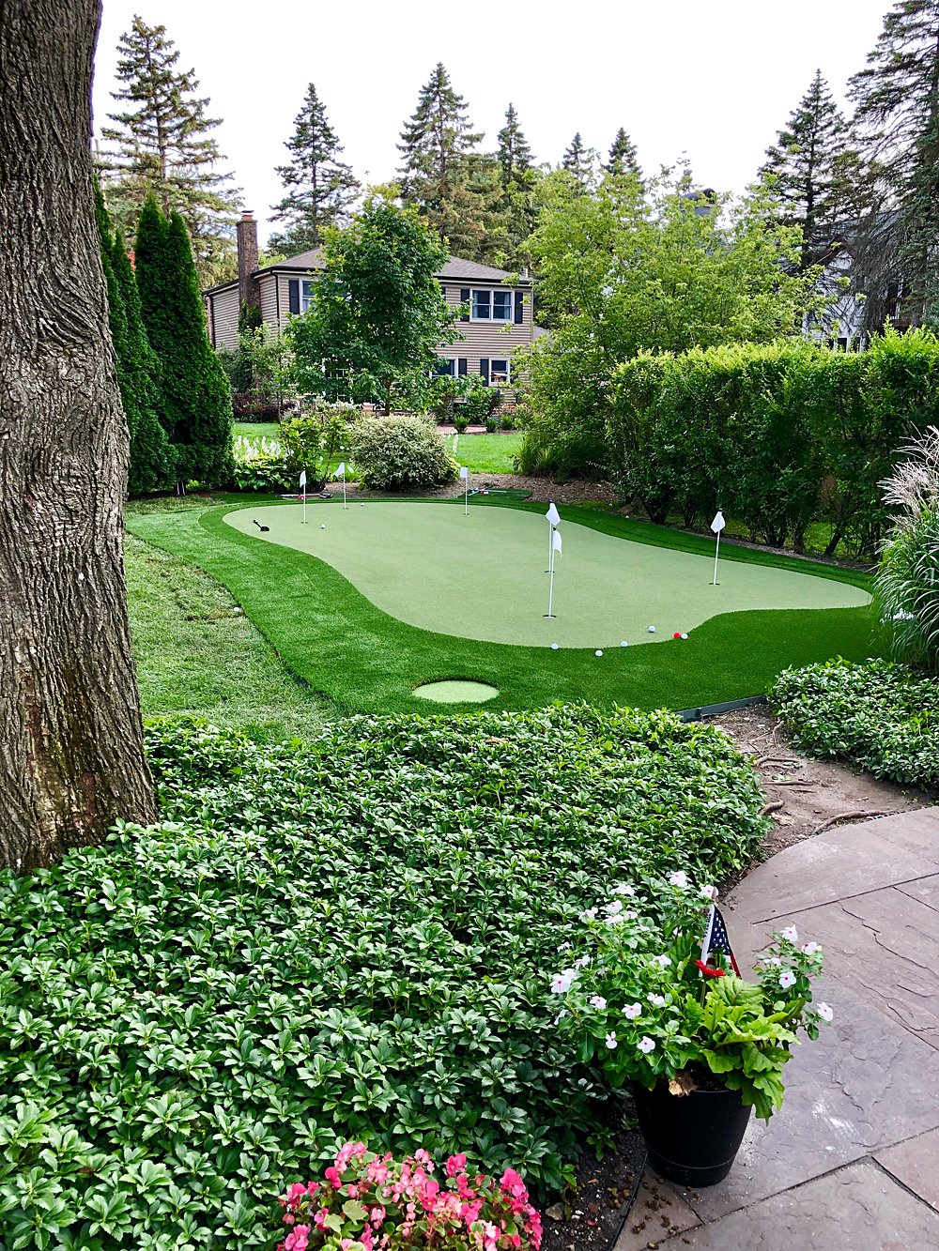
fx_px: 1013
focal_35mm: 28
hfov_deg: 49.8
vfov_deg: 63.4
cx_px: 470
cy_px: 626
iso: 32
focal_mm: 4
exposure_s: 1/120
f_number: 1.8
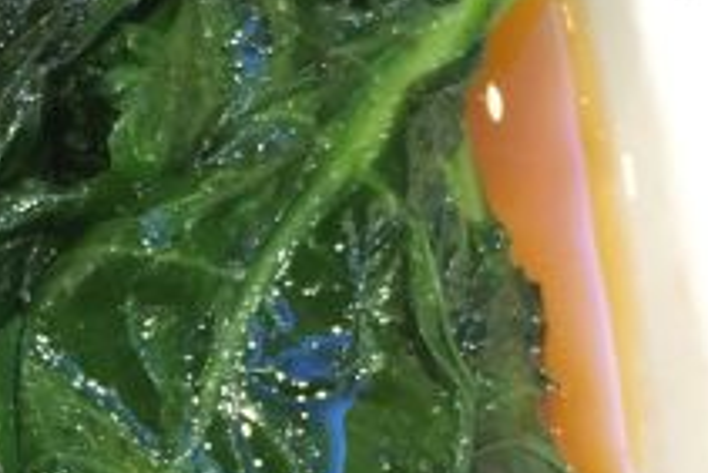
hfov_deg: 19.9
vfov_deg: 13.7
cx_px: 52
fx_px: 1968
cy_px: 349
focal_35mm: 100
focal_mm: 4.15
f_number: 2.2
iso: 250
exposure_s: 1/17
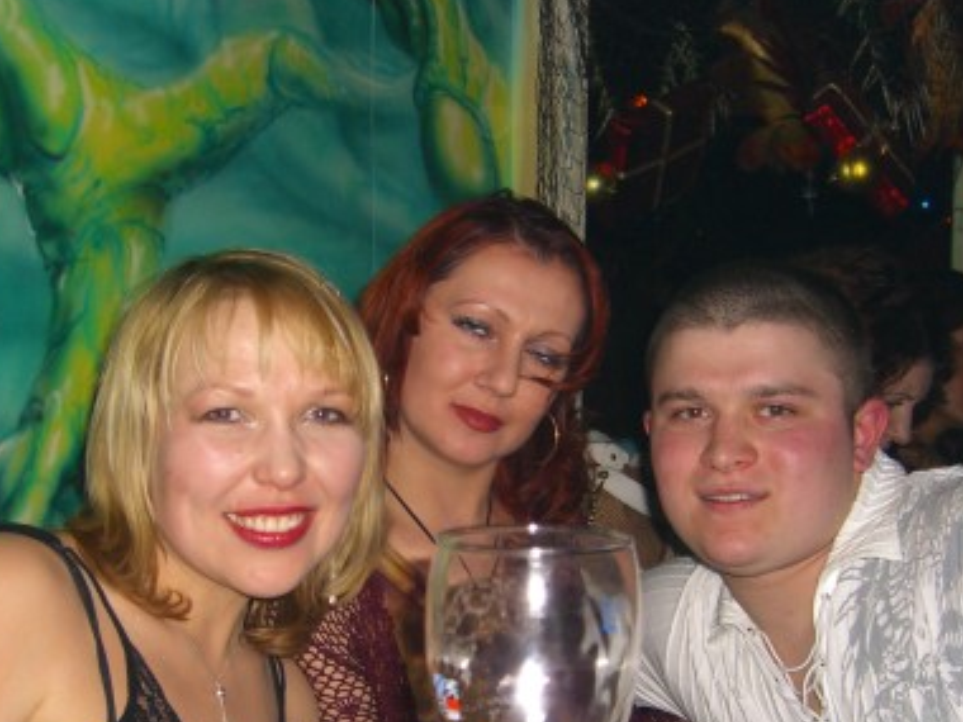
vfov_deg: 24.1
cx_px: 438
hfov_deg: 32.2
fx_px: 1669
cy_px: 555
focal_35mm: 60
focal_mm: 7.9
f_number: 2.8
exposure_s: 1/60
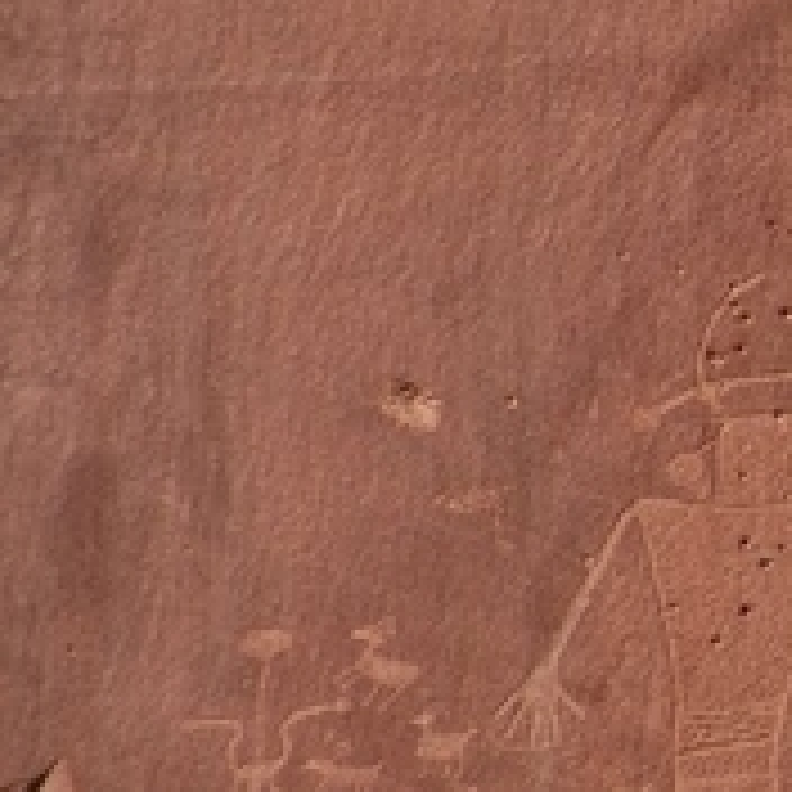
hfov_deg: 2.2
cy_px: 387
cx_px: 1197
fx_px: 20797
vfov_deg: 2.2
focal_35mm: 803
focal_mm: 185
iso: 100
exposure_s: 1/1000
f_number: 6.3
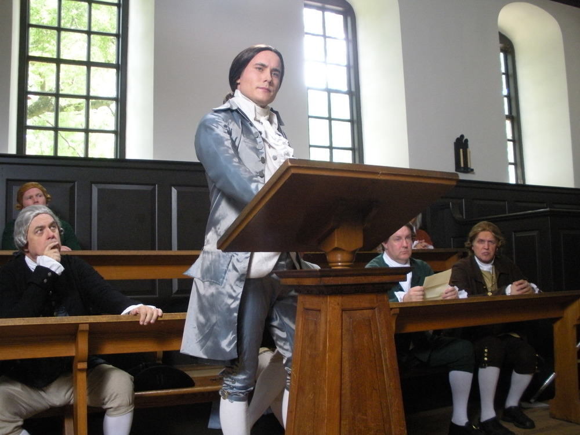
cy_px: 218
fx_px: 603
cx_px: 290
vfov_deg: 39.7
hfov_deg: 51.4
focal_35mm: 36
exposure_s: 1/56.5
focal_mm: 6.3
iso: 400
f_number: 3.5
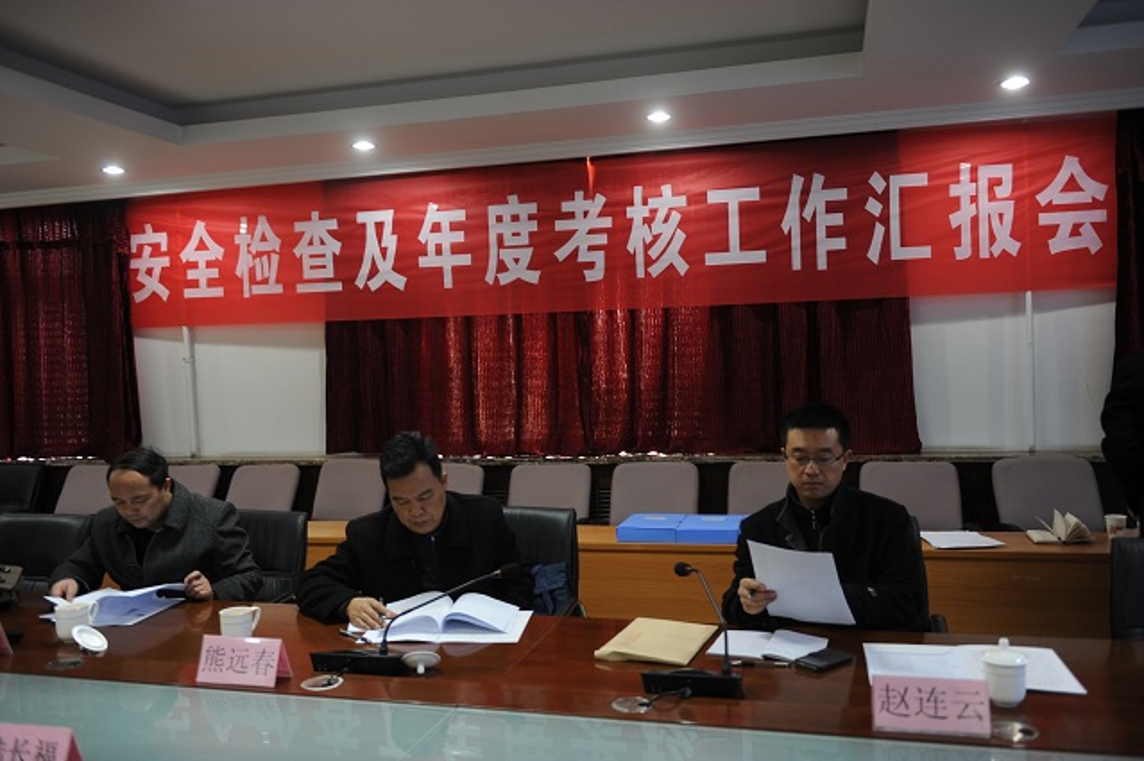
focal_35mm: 32
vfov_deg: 41.1
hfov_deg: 58.8
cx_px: 572
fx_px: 1016
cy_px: 380
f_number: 2.8
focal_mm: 32
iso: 320
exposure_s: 1/25
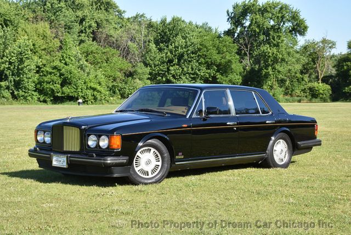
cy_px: 118
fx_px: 703
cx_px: 176
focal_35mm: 72
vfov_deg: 19.0
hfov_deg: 28.0
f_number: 8
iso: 320
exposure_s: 1/500
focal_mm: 48
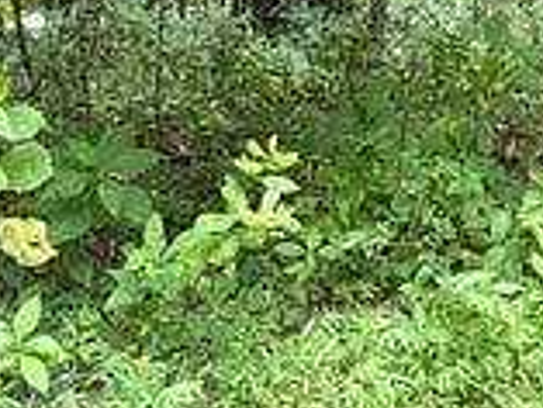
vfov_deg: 10.1
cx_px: 462
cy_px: -273
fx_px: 2213
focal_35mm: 141
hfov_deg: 13.9
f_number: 1.6
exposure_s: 1/206
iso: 40
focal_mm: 5.96
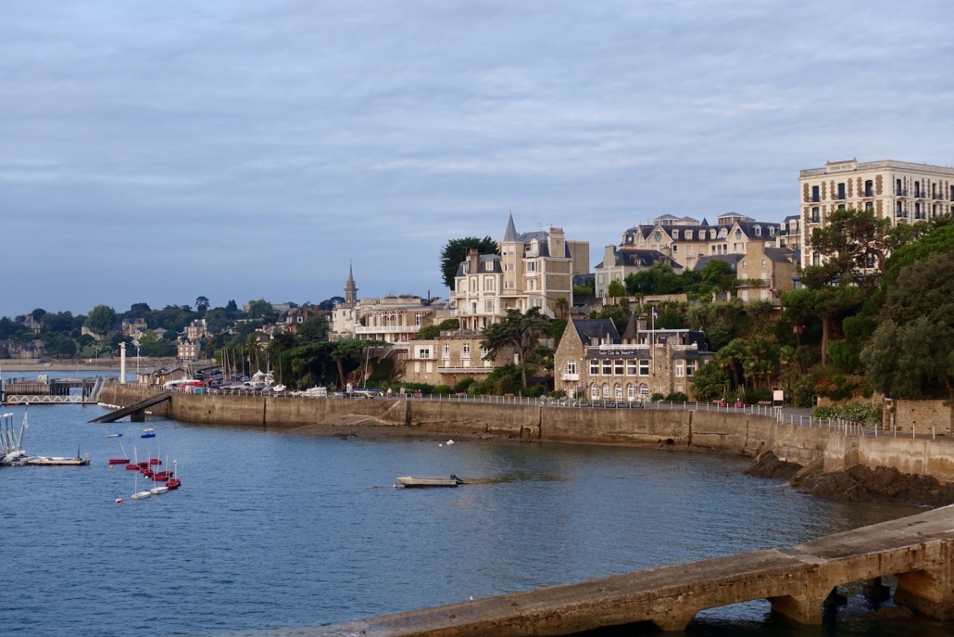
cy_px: 318
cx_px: 477
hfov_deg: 36.9
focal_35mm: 54
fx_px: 1431
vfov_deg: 25.1
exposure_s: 1/80
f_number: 5
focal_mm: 19.67
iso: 125
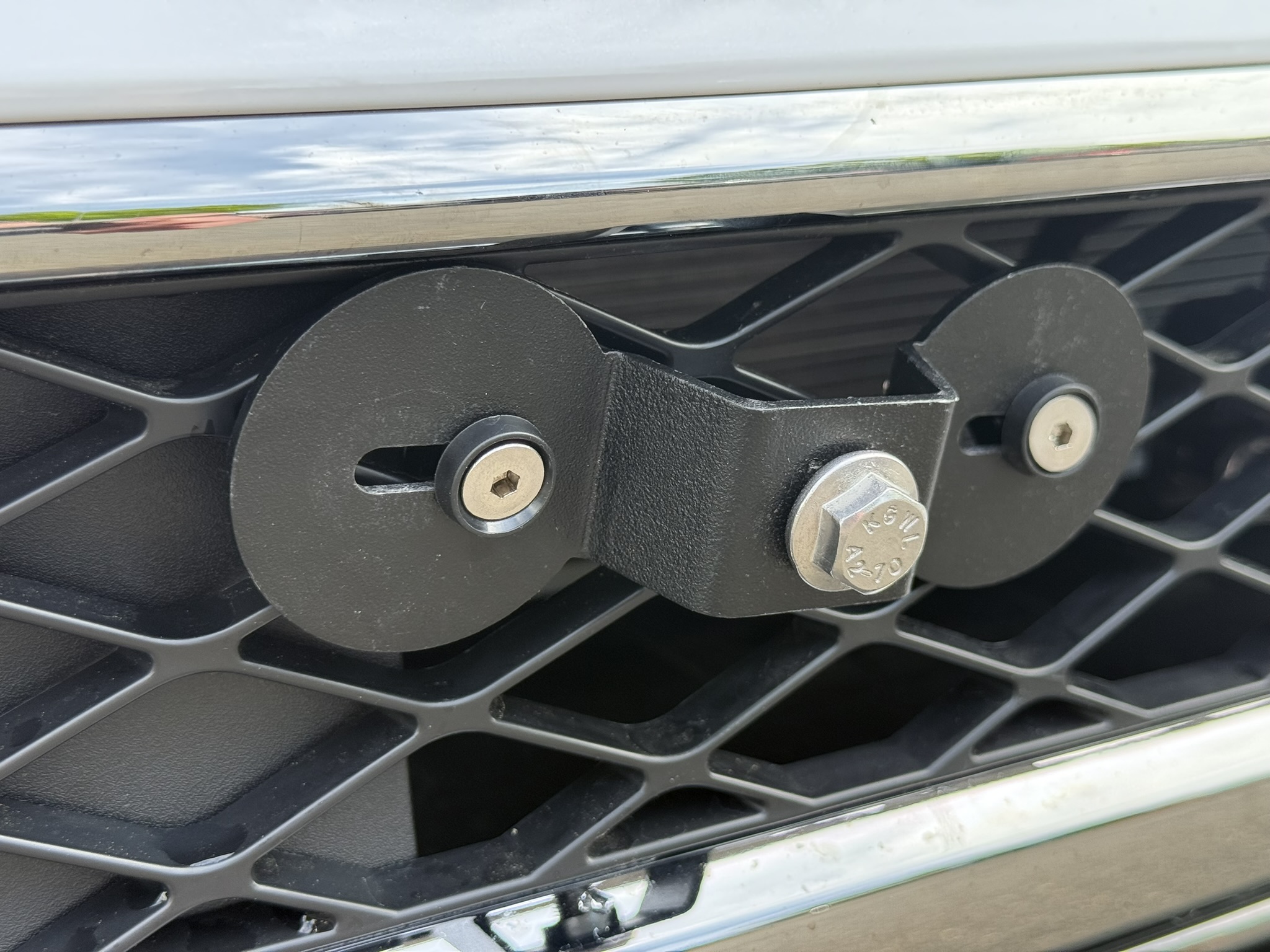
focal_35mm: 48
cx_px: 635
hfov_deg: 39.7
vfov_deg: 30.3
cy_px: 476
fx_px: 1761
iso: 64
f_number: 1.78
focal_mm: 6.76
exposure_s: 1/319
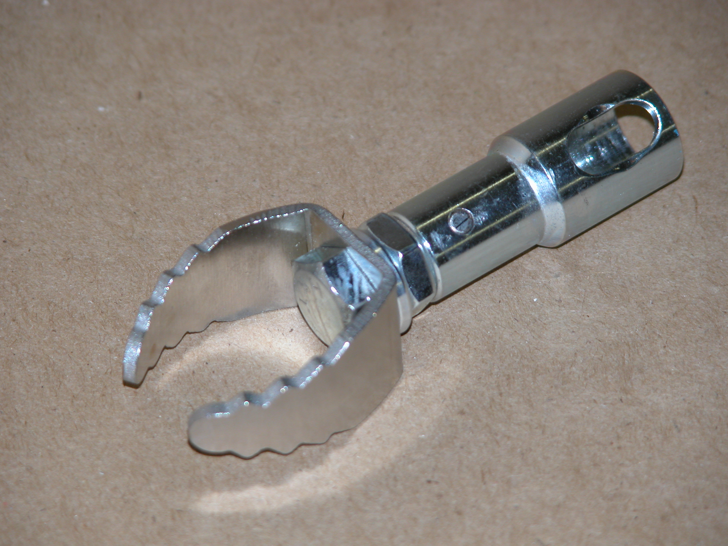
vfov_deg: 5.4
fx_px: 5804
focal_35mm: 276
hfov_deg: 7.2
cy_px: 273
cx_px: 364
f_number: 4.2
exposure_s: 1/125
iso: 100
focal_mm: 71.2
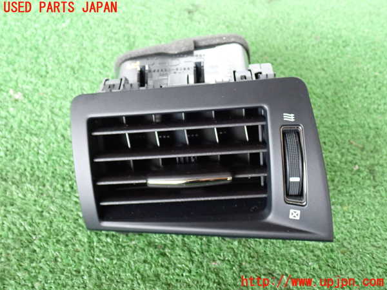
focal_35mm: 36
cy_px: 145
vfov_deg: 39.7
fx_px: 402
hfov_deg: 51.4
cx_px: 194
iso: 800
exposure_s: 1/30
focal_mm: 6.37
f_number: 2.5
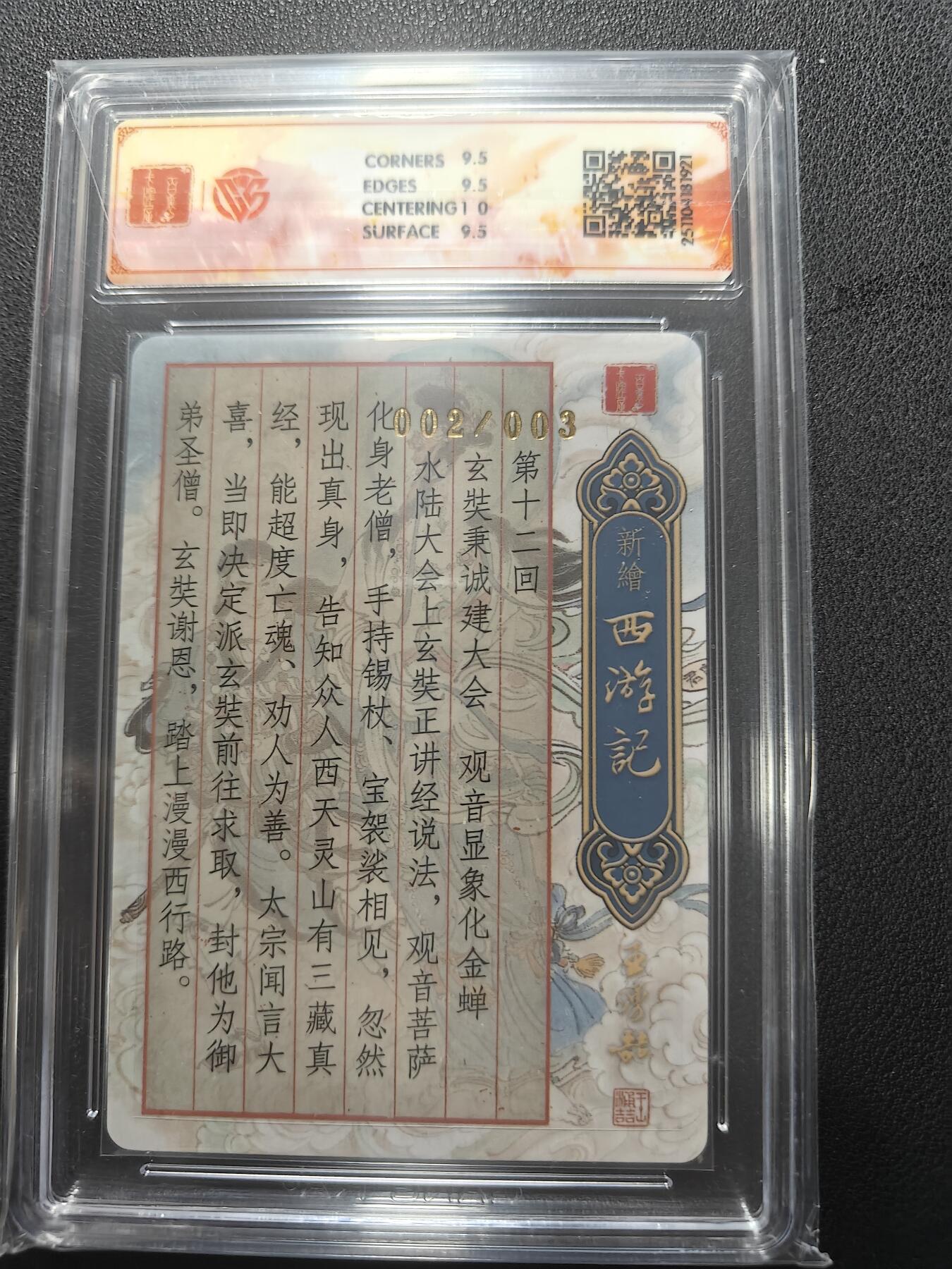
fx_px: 880
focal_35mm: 24
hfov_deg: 56.8
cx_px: 476
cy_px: 634
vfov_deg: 71.6
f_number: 1.8
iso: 160
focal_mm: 5.59
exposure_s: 1/50
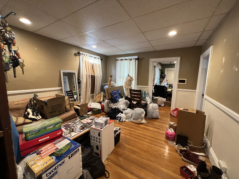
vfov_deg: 89.9
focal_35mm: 13
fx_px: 90
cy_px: 90
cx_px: 120
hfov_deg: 106.2
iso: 400
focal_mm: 1.57
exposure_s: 1/60
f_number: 1.8
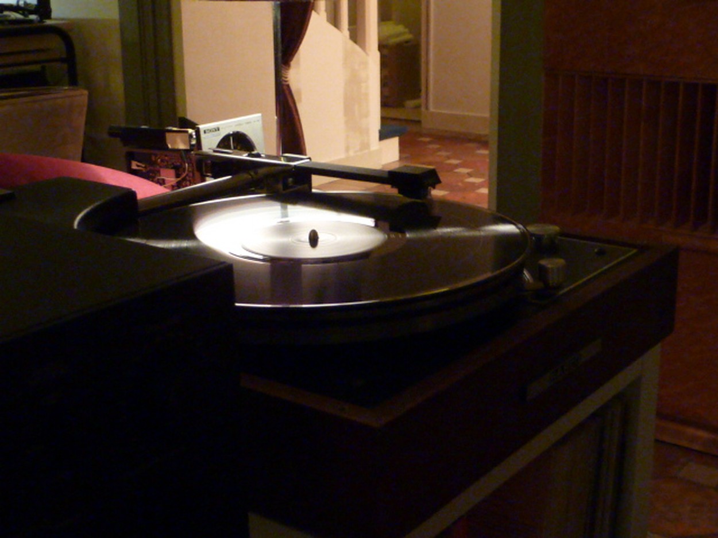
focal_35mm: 51
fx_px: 1058
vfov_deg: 28.6
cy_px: 269
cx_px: 359
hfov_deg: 37.5
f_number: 3.4
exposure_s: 1/6
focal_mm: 4.7
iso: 400
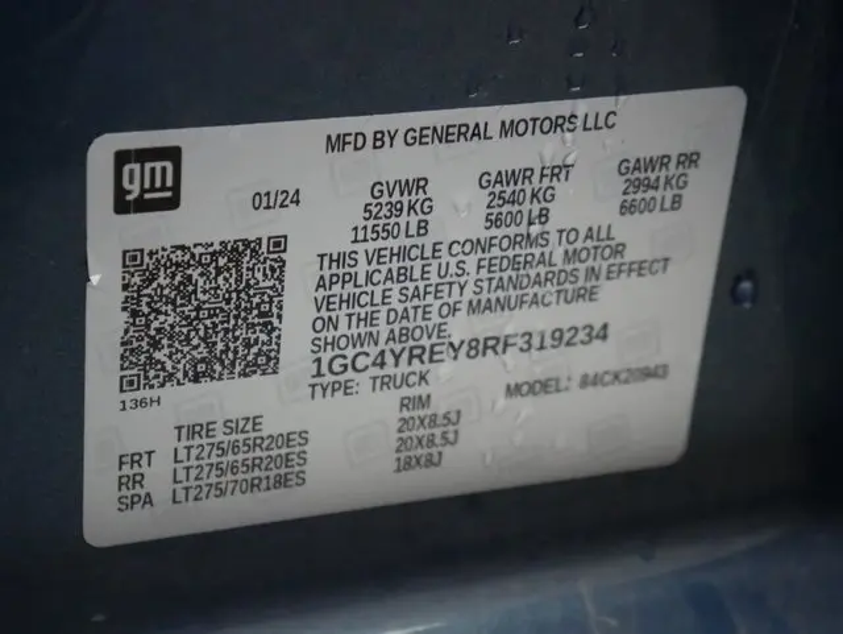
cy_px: 317
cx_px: 422
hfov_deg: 23.3
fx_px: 2047
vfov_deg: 17.6
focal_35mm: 84
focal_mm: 42
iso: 2500
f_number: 5.6
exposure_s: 1/100
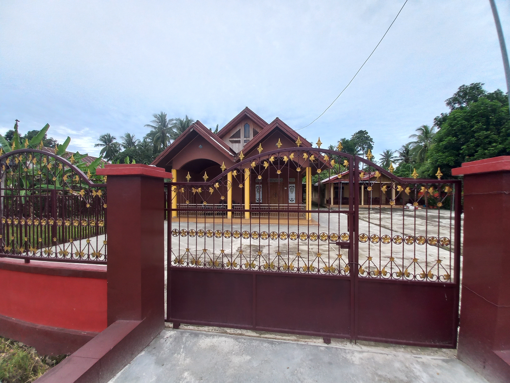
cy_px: 192
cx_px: 255
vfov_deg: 89.9
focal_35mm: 13
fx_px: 192
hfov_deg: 106.2
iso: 40
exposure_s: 1/1414
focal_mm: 1.42
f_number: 2.2
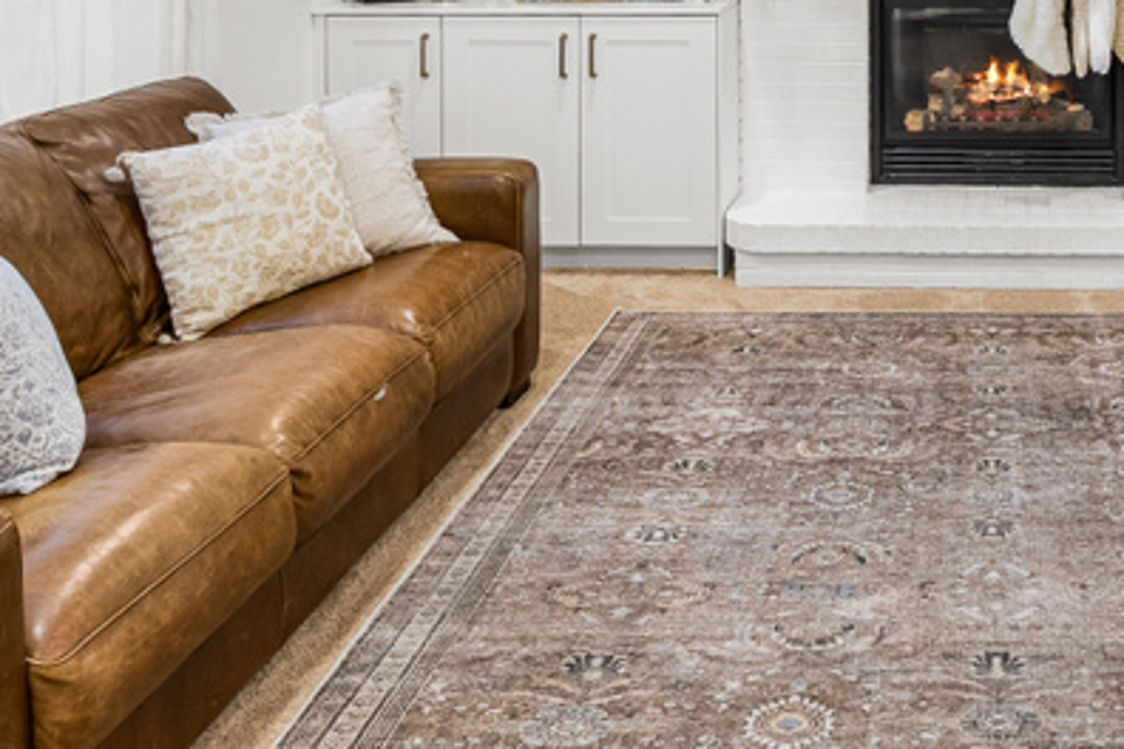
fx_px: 1374
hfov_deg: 41.3
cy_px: -112
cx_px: 993
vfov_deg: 27.4
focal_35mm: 44
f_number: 9
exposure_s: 1/2.5
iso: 500
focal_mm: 17
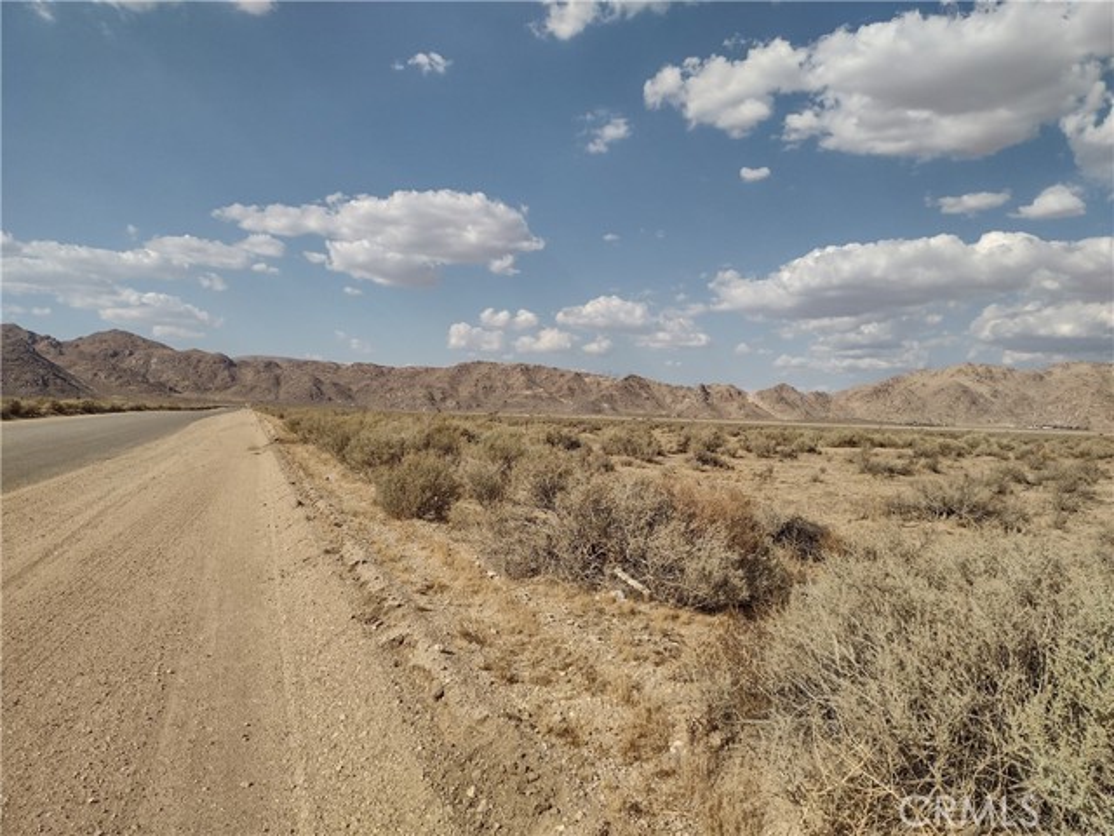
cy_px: 418
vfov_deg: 51.4
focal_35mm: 27
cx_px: 557
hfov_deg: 65.3
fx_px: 869
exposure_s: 1/2985
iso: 100
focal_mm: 4.71
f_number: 1.7
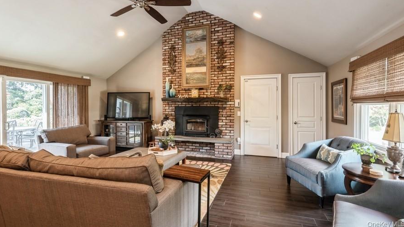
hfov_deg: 95.9
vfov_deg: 63.4
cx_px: 203
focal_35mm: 17
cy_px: 92
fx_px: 182
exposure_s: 1/1.67
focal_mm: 16
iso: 200
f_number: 9
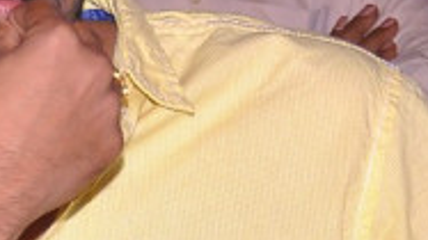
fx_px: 4867
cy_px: 201
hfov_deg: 5.0
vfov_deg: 2.8
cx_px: -311
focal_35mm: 429
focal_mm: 50
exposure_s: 1/50
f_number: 5
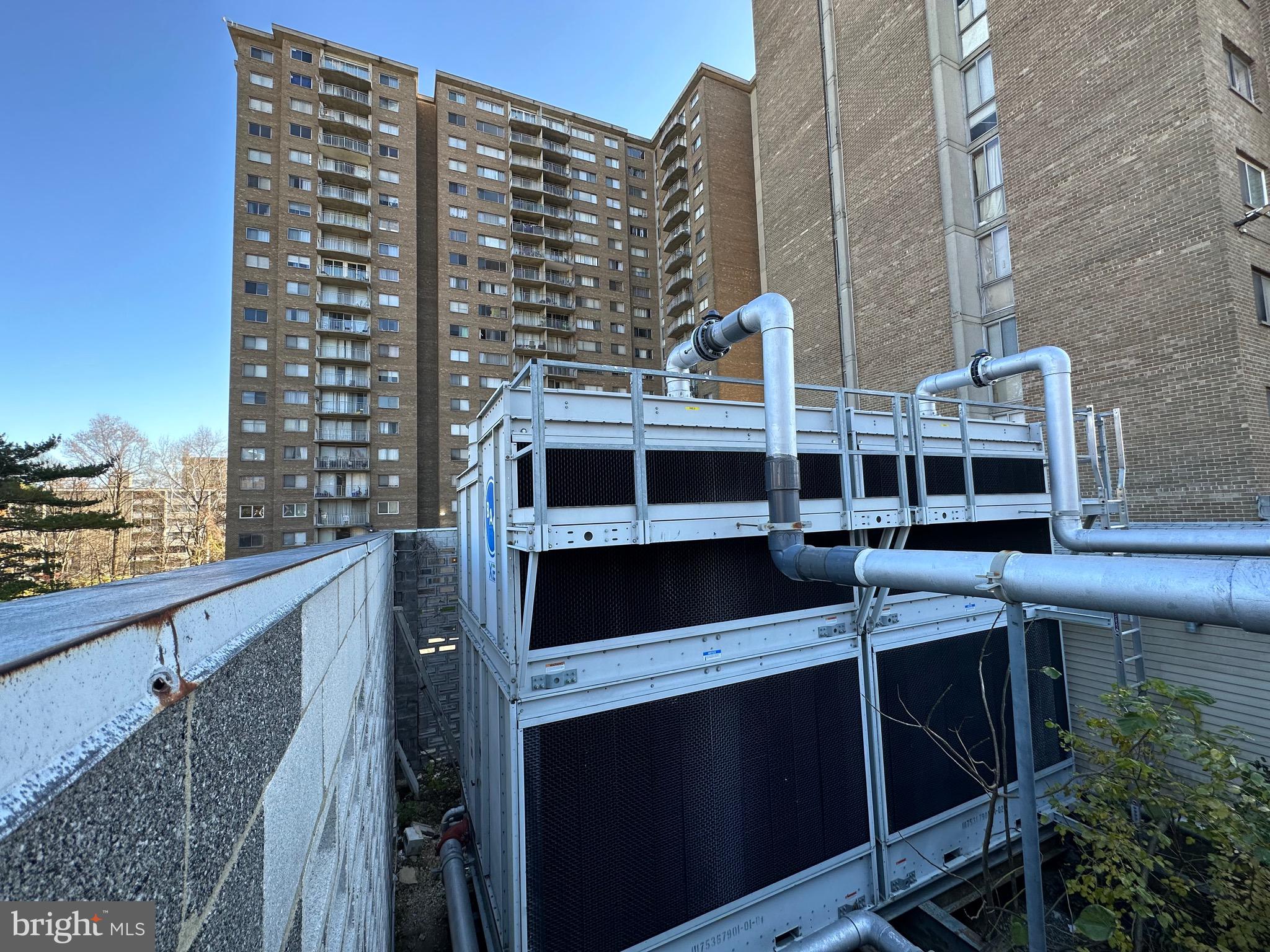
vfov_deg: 85.7
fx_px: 514
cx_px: 635
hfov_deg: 102.1
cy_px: 476
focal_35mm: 14
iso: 40
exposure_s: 1/207
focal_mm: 2.22
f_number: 2.2
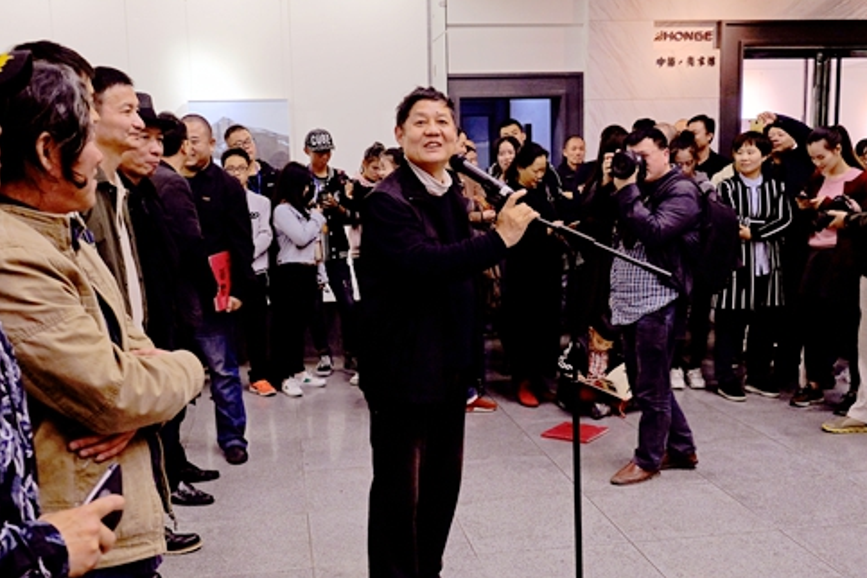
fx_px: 987
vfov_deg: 32.6
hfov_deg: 47.4
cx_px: 438
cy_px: 332
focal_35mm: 41
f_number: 4
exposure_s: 1/60
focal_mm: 21.9
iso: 640
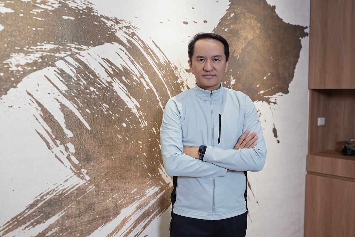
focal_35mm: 36
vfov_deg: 36.8
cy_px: 118
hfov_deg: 53.1
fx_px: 355
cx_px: 178
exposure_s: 1/250
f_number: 2.8
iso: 800
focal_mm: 36
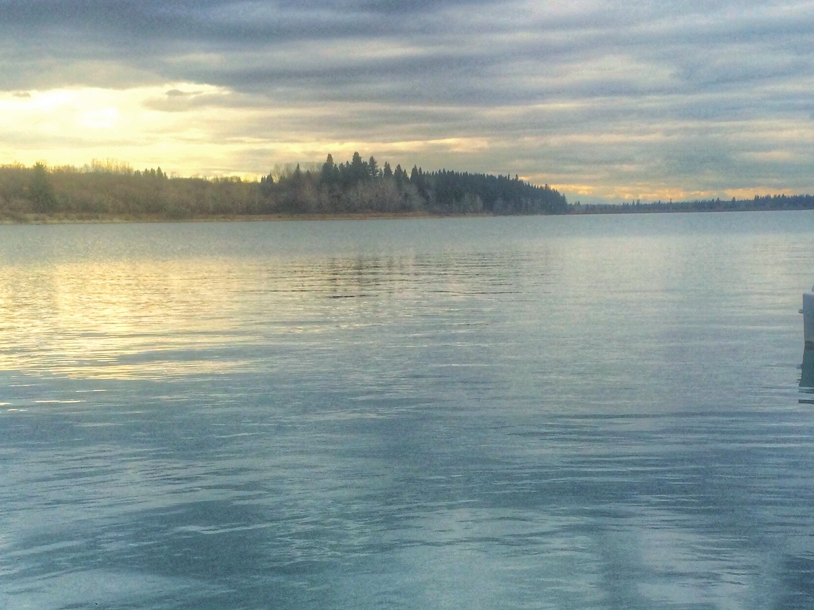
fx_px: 1340
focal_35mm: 57
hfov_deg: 33.8
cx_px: 455
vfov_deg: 25.2
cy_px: 498
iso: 32
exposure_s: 1/380
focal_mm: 4.15
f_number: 2.2
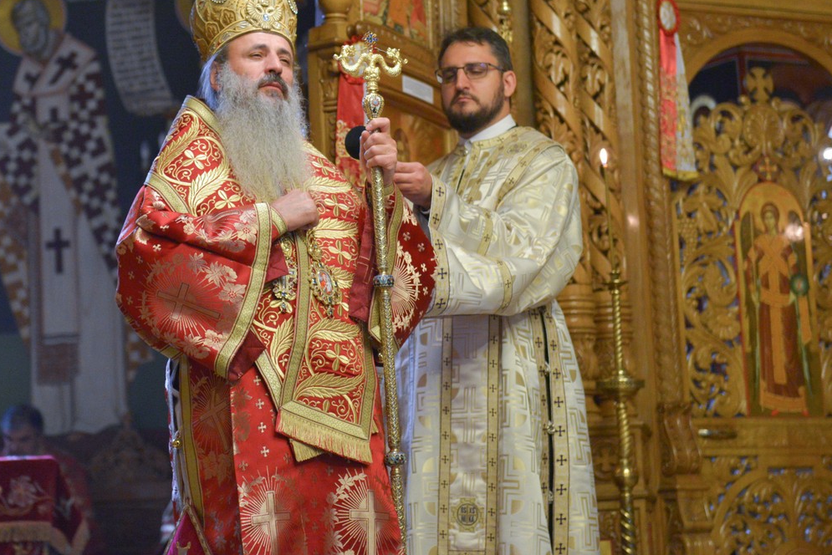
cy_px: 167
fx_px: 2335
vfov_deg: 13.5
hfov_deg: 20.1
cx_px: 275
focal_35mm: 101
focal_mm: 70
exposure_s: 1/60
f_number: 2.8
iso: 2500
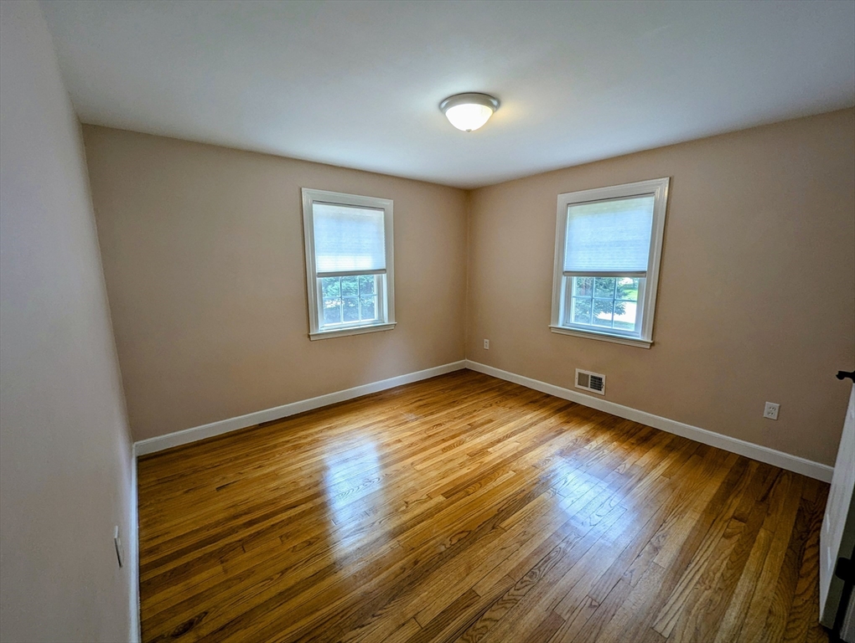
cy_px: 322
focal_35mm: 13
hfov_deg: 106.1
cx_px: 428
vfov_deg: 90.1
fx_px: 322
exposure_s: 1/120
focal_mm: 1.95
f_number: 2.2
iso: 64
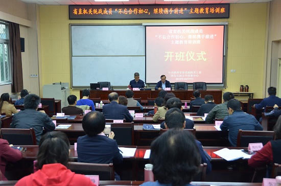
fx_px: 315
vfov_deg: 32.9
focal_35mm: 40
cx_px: 140
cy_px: 93
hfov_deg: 48.0
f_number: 4
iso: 1250
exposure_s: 1/60
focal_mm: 27
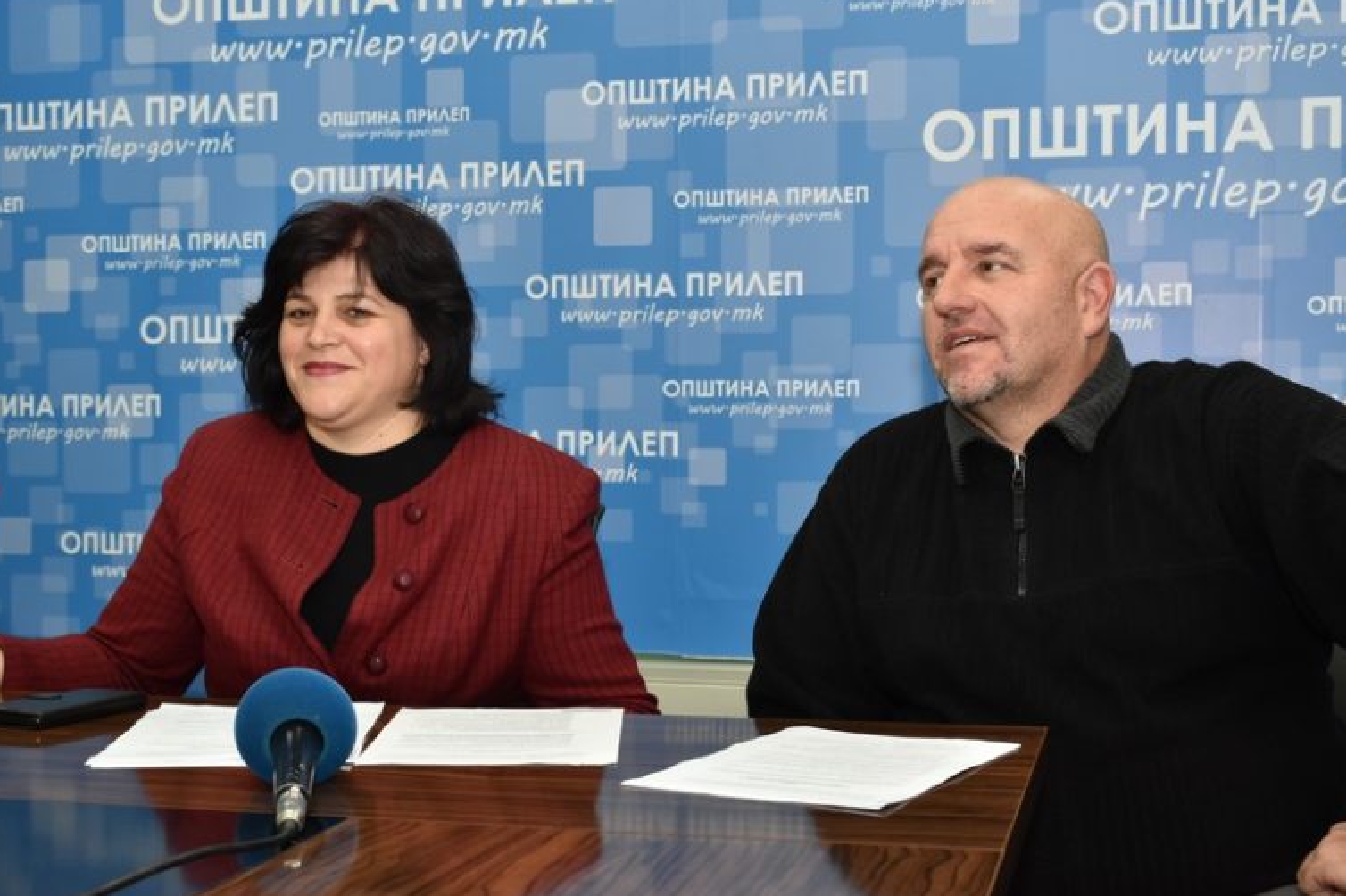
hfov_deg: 37.2
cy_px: 448
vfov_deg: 25.3
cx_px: 678
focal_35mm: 54
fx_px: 2000
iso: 800
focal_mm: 35
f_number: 7.1
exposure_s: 1/80
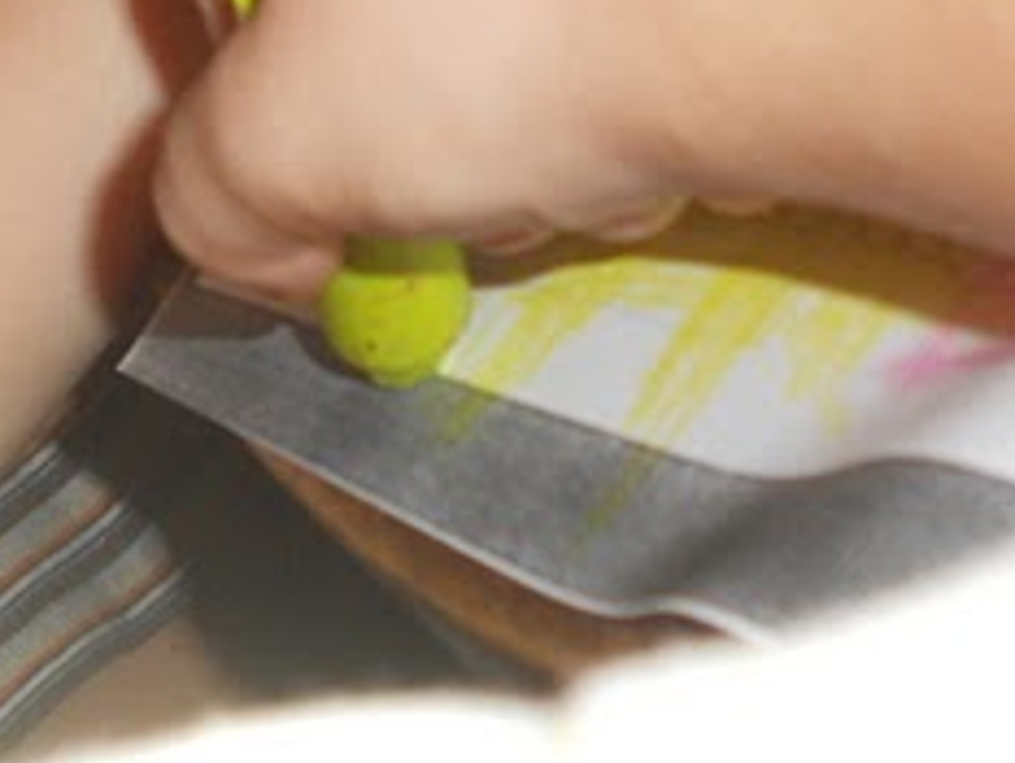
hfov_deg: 17.8
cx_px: 344
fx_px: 3227
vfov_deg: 13.1
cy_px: -135
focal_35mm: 110
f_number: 3.5
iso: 80
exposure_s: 1/25
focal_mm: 5.8
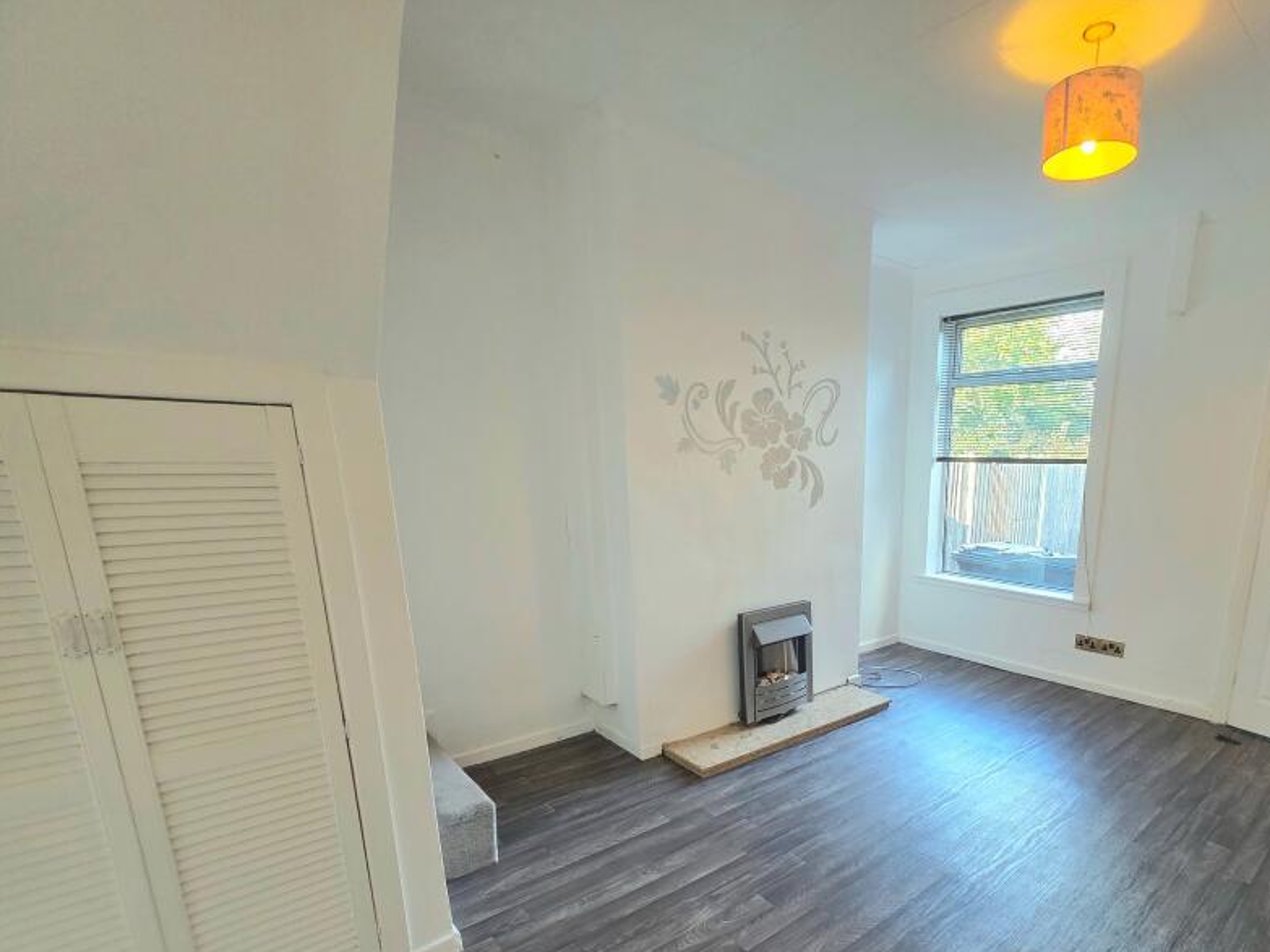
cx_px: 827
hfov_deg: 88.4
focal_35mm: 17
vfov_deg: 72.9
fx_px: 624
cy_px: 620
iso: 250
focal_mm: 2.2
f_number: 1.9
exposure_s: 1/101
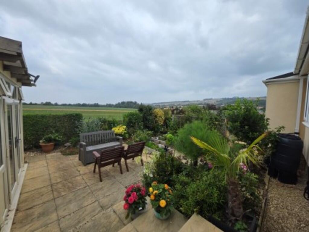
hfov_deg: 106.2
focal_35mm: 13
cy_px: 116
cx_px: 154
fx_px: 116
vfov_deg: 89.9
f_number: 1.9
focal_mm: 2.2
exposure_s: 1/1765
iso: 40
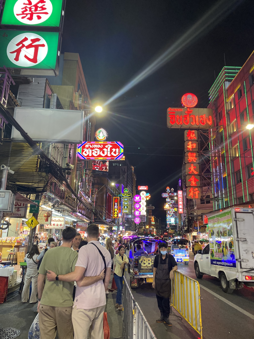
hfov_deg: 53.1
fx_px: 254
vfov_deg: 67.3
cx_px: 127
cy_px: 170
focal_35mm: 26
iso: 200
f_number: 1.8
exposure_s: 1/50
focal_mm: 4.25
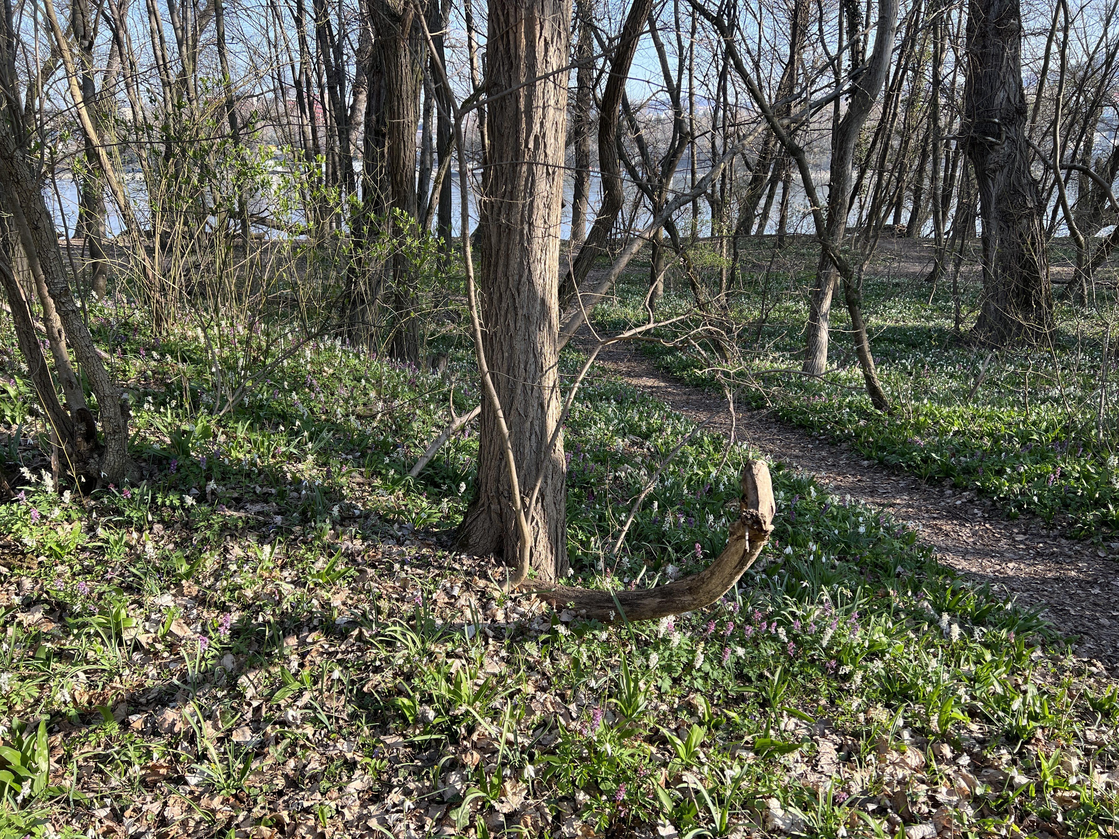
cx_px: 560
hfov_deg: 67.3
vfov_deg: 53.1
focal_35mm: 26
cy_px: 420
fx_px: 840
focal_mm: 5.7
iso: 50
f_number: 1.5
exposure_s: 1/578
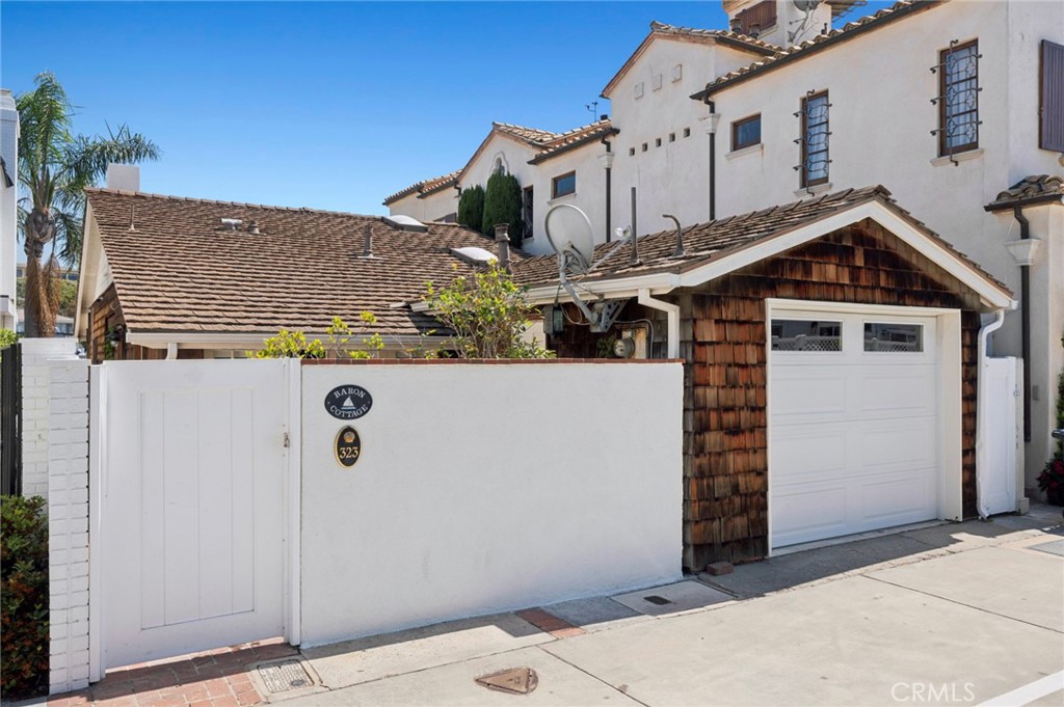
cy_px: 354
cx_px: 532
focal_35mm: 27
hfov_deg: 67.4
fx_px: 797
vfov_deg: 47.9
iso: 100
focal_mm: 27
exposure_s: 1/500
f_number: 9
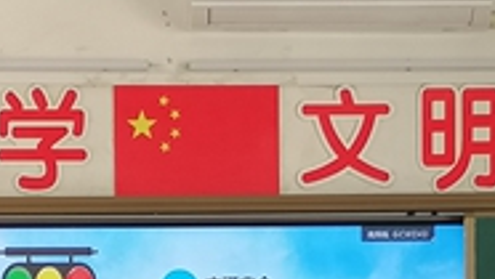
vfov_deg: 6.1
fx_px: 2562
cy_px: 526
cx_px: 213
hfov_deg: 11.0
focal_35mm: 195
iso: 64
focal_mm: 5.3
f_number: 1.8
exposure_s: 1/50
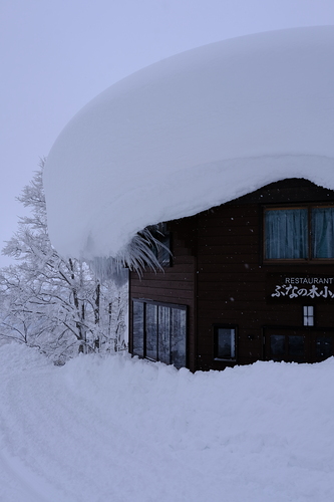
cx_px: 167
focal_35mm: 41
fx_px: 571
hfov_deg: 32.6
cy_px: 251
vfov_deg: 47.4
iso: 160
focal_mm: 27
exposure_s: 1/220
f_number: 13
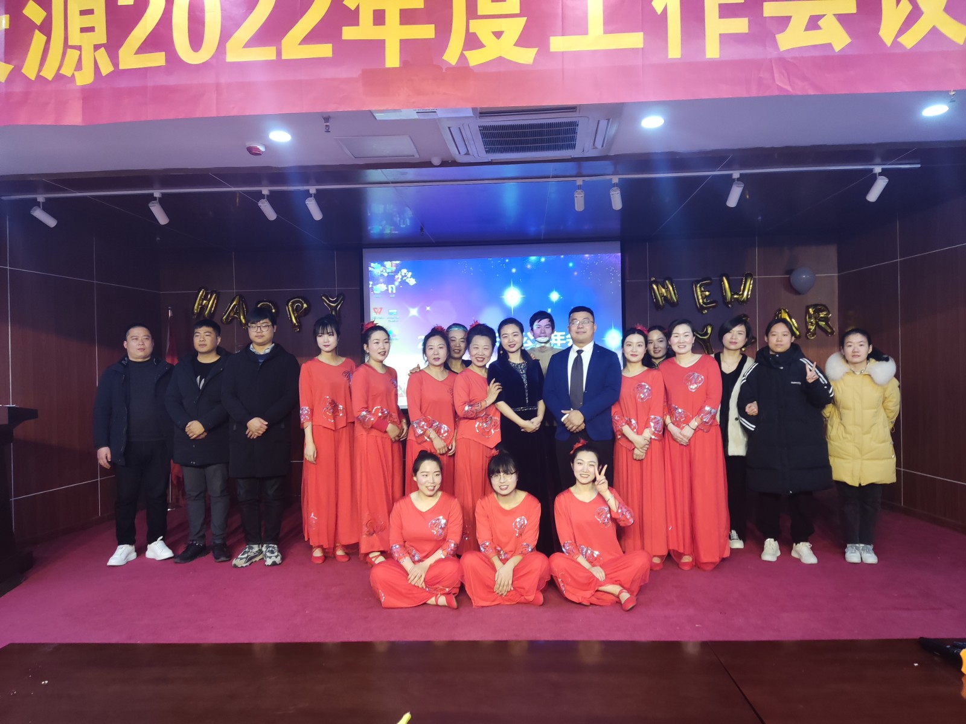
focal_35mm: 25
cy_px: 362
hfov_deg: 69.4
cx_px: 483
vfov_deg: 54.9
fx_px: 698
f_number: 1.79
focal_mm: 4.71
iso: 348
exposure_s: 1/50
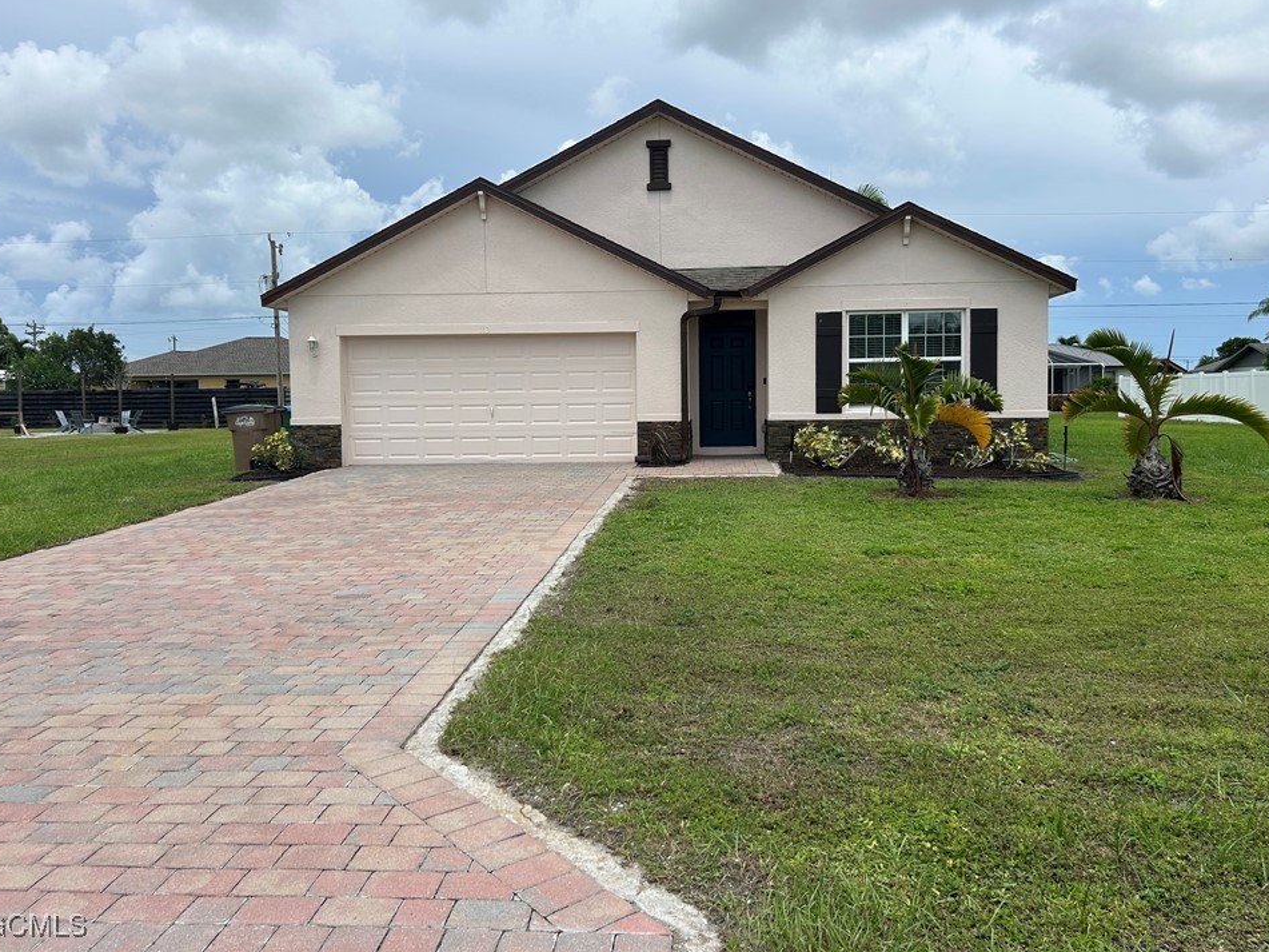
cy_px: 442
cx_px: 642
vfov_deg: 49.7
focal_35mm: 28
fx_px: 1026
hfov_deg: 63.4
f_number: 1.5
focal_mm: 5.7
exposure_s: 1/6211
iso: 50
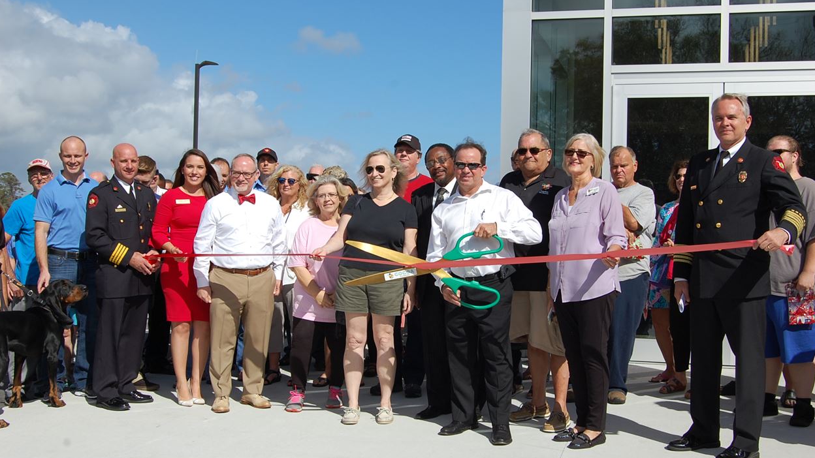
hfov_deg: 48.4
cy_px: 244
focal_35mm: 42
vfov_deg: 28.3
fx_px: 908
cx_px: 403
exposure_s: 1/400
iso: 200
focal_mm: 26
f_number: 10
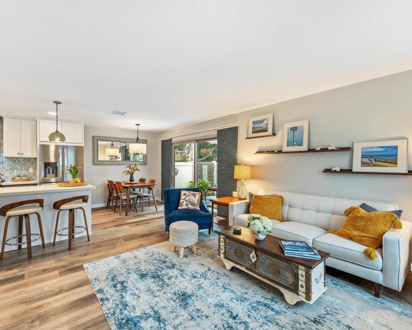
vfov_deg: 80.4
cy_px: 166
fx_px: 195
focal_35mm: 16
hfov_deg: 92.9
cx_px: 187
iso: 800
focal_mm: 14
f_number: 5
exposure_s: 1/15
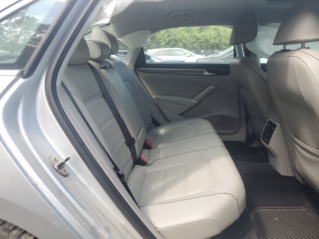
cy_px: 120
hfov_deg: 67.3
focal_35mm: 26
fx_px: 240
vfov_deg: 53.1
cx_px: 160
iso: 50
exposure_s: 1/500
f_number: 1.5
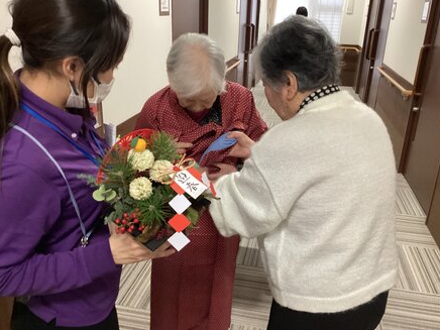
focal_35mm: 32
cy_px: 160
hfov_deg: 56.8
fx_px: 407
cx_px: 225
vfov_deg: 44.2
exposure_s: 1/40
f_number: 2.4
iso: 320
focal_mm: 3.3
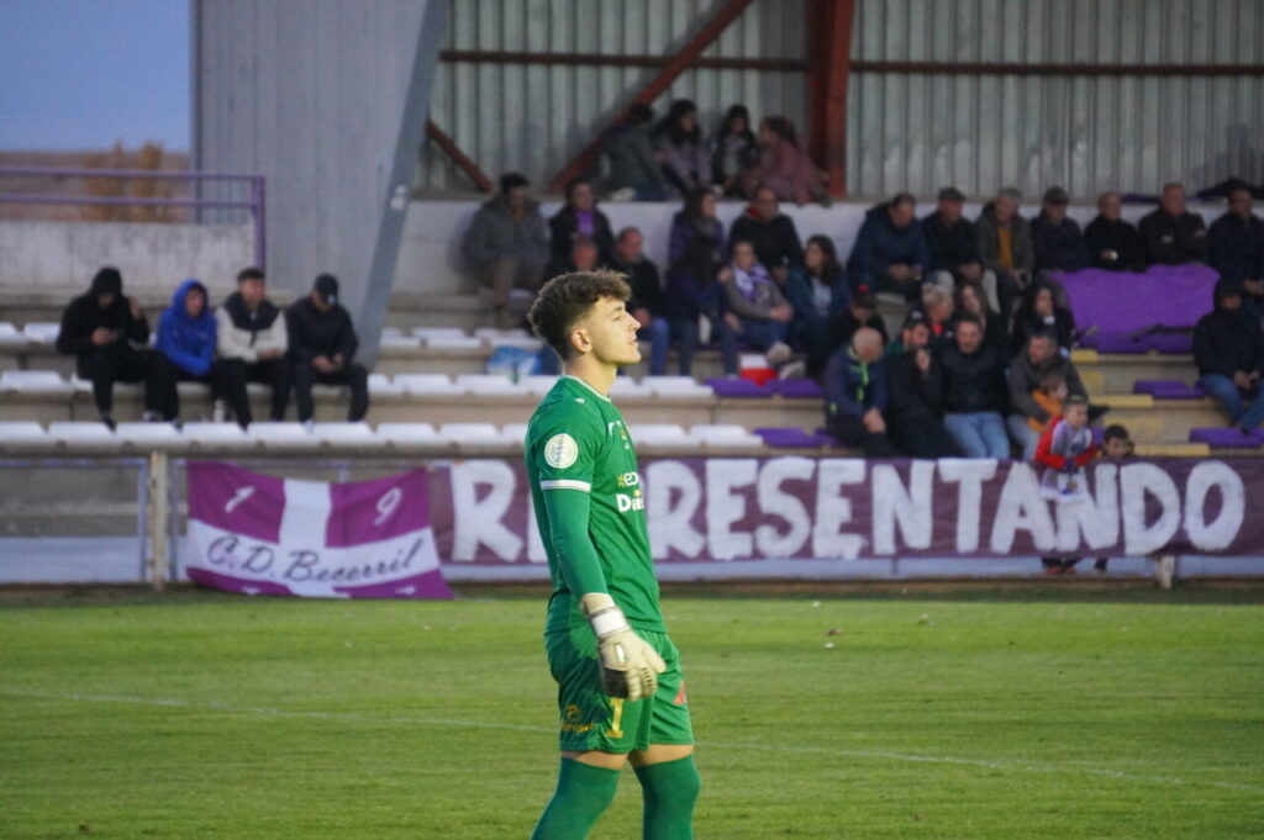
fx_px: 11051
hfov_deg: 6.5
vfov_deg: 4.4
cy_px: 420
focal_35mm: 315
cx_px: 632
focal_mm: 210
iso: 6400
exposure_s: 1/60
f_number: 6.3
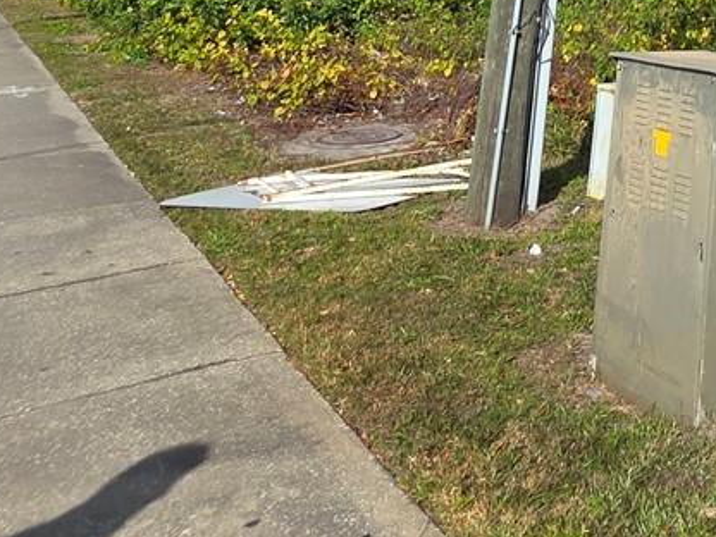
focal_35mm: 50
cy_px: -370
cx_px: 857
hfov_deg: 31.9
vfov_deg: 21.6
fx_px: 1034
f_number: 1.9
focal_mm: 2.2
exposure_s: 1/2737
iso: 40
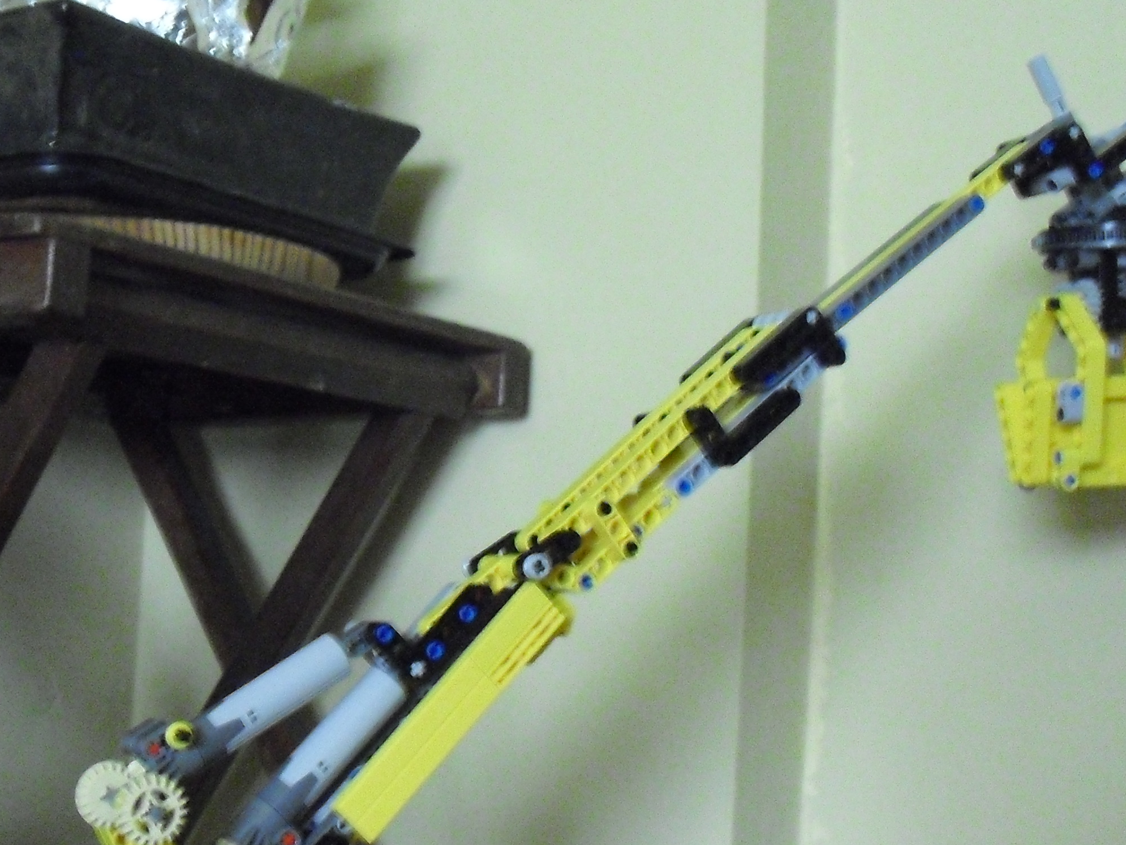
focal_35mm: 66
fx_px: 2147
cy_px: 575
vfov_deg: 22.1
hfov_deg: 28.9
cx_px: 270
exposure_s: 1/13
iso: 800
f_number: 3.1
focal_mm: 6.3
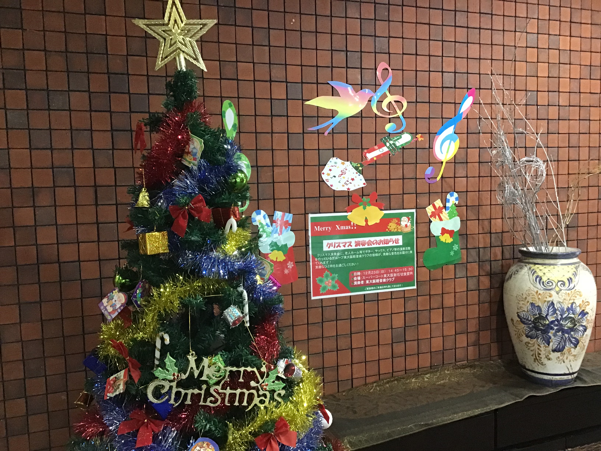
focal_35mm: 31
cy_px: 226
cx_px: 300
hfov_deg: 58.4
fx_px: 538
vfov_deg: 45.4
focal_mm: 3.3
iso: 250
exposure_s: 1/15
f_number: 2.4
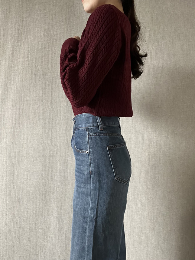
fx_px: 225
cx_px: 98
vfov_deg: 60.0
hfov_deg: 46.8
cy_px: 130
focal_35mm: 30
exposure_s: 1/40
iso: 400
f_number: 2.2
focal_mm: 2.71
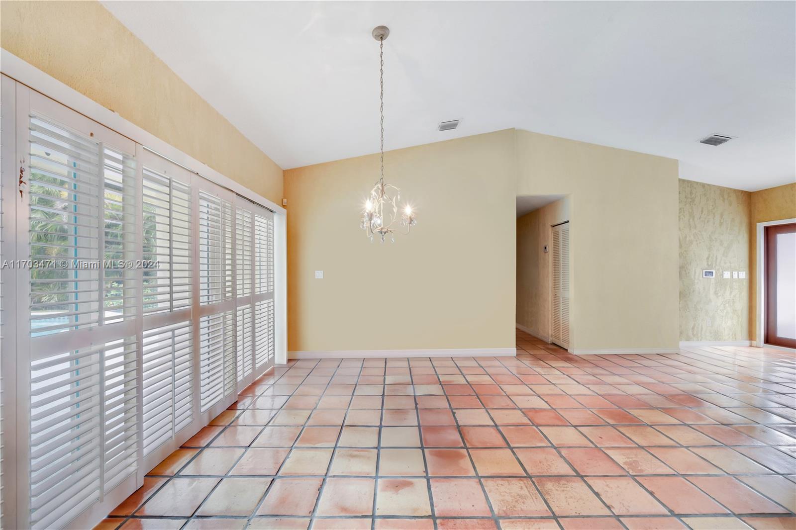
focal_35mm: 14
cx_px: 398
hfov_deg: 104.3
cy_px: 265
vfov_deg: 81.2
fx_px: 309
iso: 160
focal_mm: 14
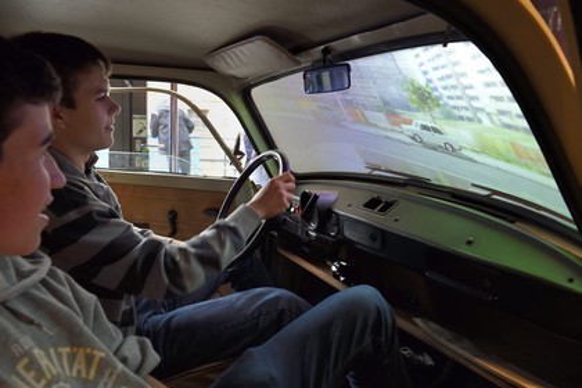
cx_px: 291
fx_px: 388
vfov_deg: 53.1
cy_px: 194
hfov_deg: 73.7
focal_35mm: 24
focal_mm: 24
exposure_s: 1/50
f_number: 5
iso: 1600
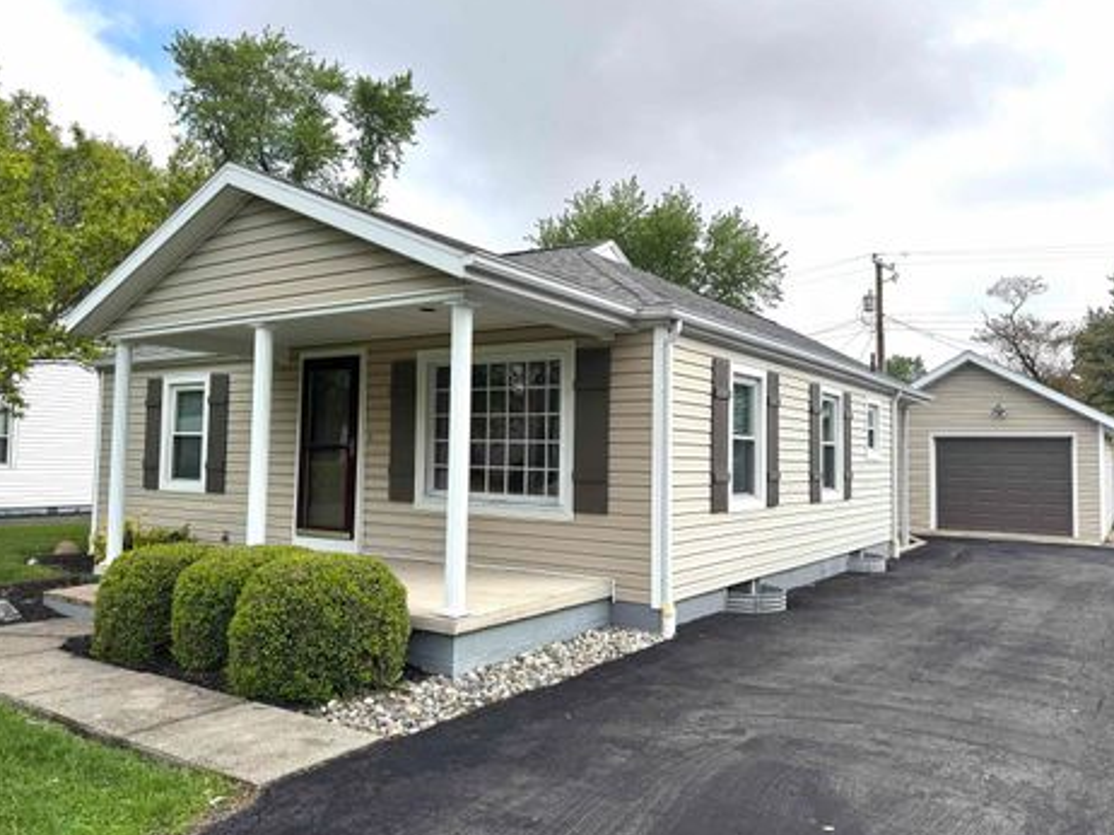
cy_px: 399
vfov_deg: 53.0
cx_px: 550
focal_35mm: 26
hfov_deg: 67.3
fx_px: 836
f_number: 1.78
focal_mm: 6.76
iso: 80
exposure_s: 1/4310
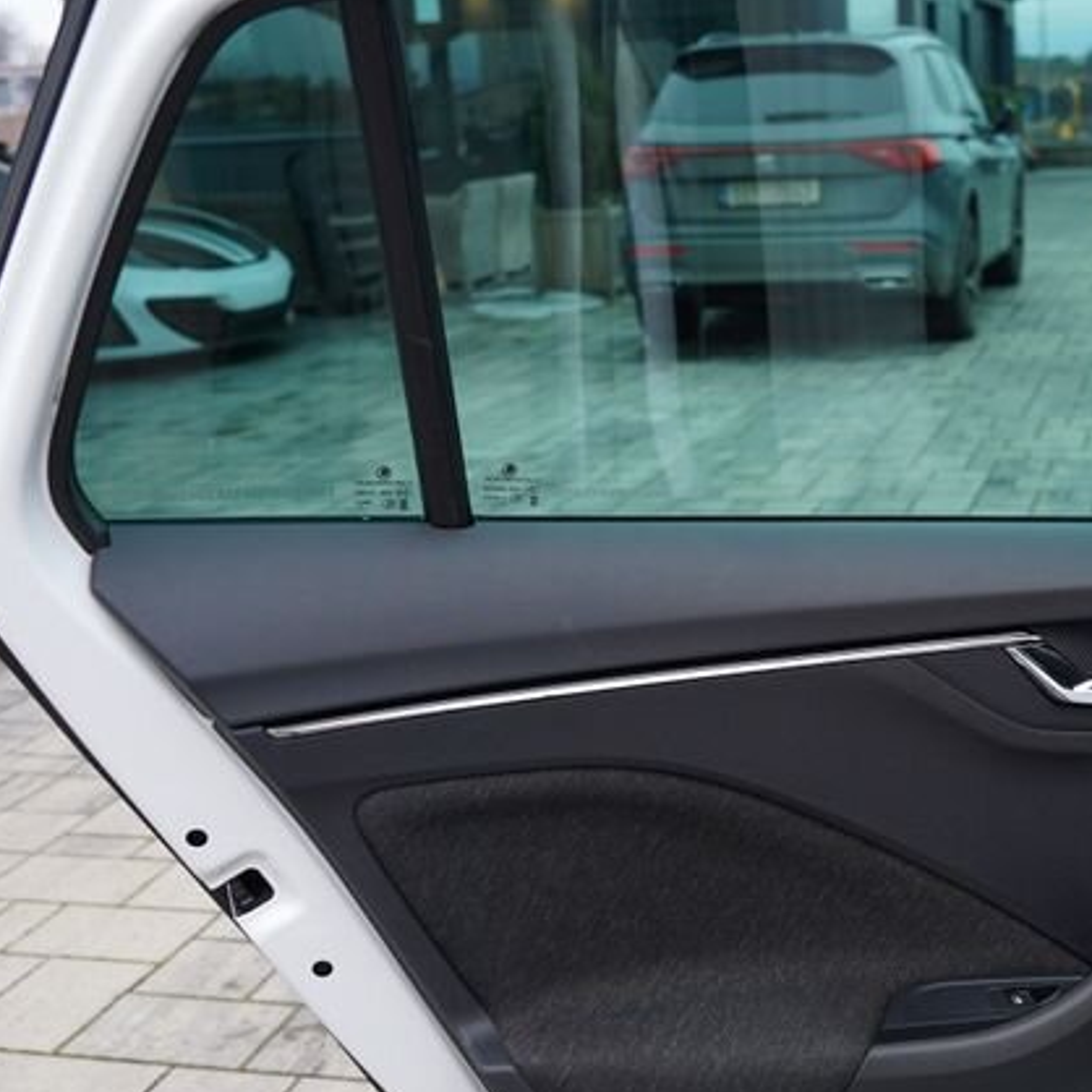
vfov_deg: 33.9
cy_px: 662
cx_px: 907
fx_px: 1785
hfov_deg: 32.9
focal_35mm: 50
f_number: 4
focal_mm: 24
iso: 100
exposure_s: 1/60
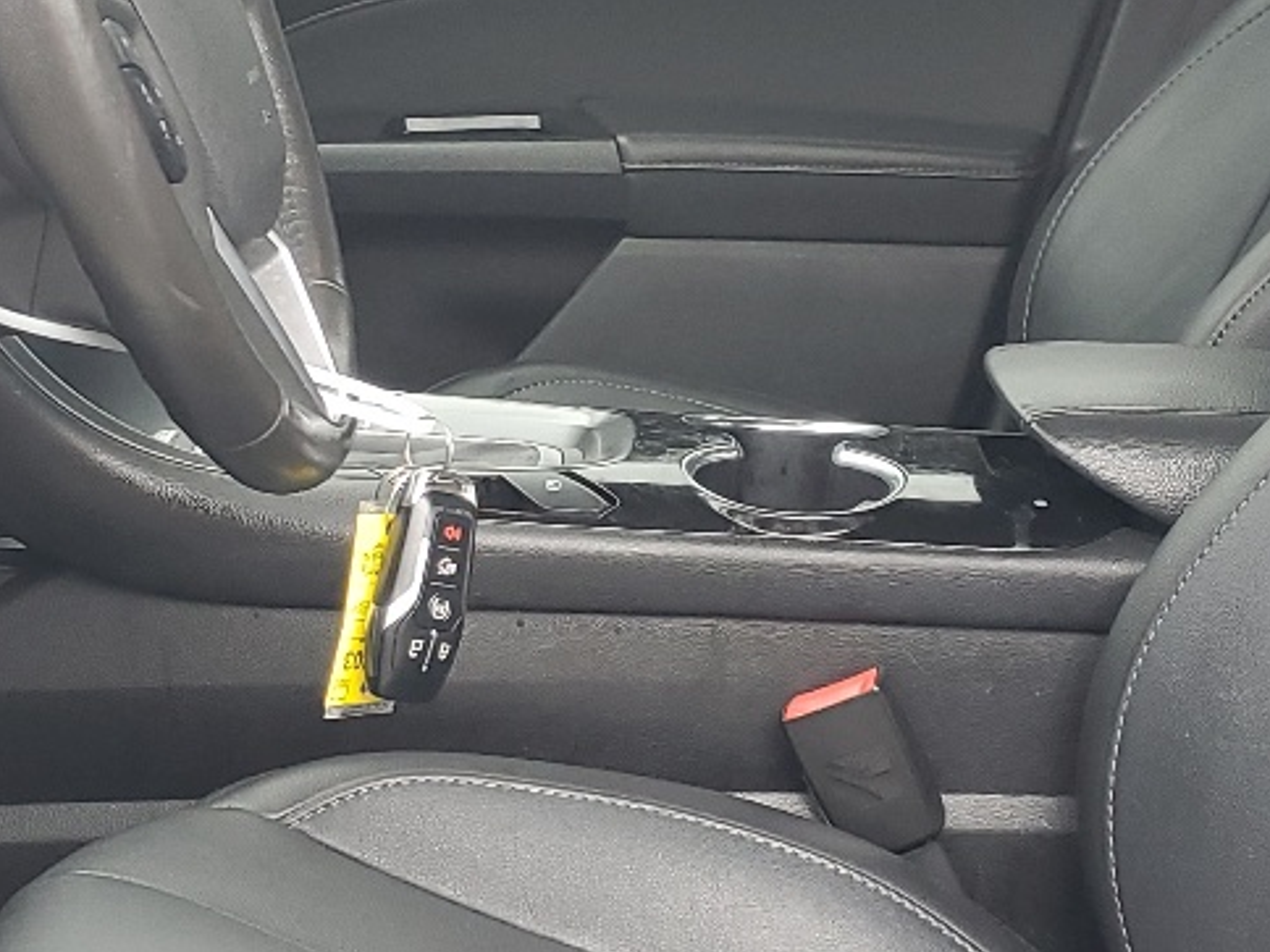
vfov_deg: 17.2
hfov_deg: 22.8
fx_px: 3155
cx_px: 617
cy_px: 430
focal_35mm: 86
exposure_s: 1/120
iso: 66
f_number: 1.5
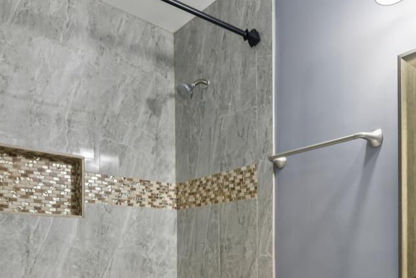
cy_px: 252
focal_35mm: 31
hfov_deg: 58.8
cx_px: 280
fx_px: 358
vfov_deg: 39.3
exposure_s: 1/15
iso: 320
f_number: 8
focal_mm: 14
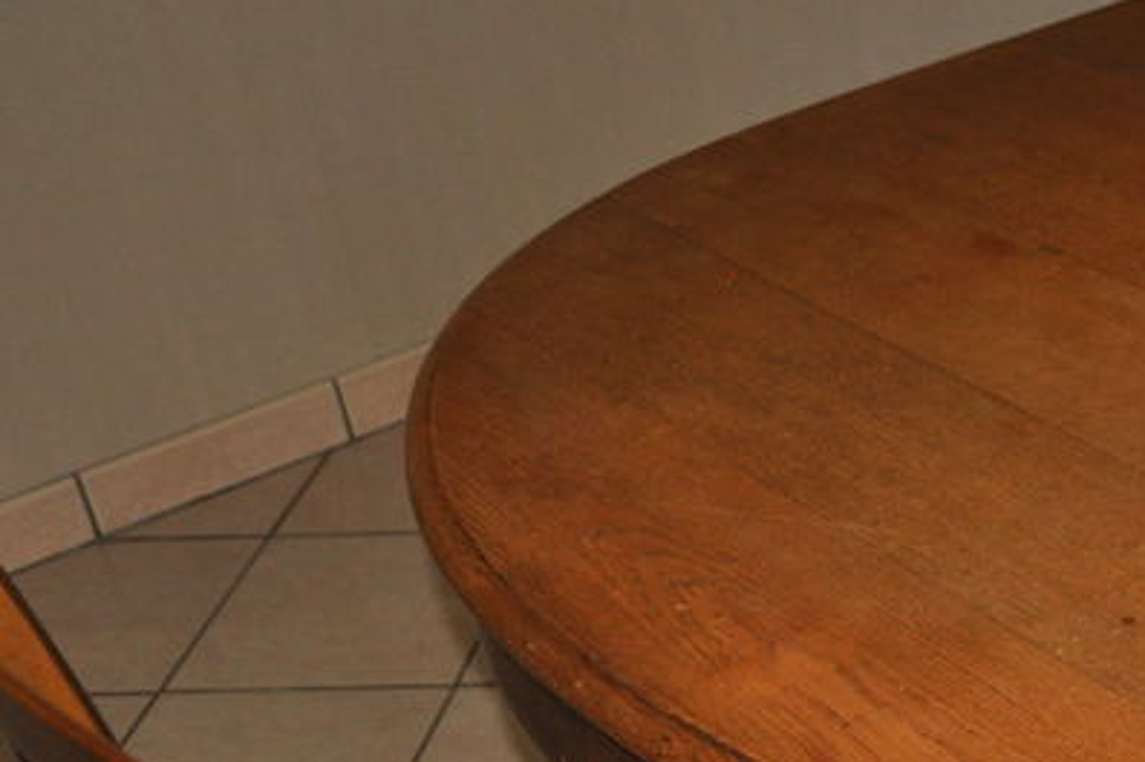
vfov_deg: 16.9
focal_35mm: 79
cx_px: 1350
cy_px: 745
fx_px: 2519
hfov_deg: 23.5
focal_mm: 21
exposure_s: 1/60
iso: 800
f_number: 3.8
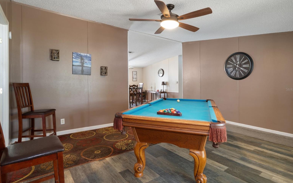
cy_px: 89
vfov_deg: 65.0
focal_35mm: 18
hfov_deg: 91.1
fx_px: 144
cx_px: 150
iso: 320
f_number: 8
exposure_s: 10
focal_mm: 17
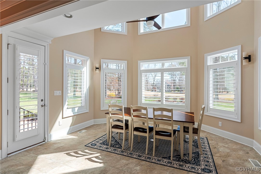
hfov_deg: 90.0
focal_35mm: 18
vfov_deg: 67.4
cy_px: 87
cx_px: 130
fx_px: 131
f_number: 8
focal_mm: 18
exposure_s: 1/30
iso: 800
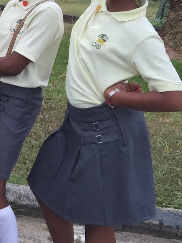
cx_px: -222
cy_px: 11
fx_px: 694
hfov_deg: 12.5
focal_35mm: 99
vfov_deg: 19.4
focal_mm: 4.15
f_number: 2.2
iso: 32
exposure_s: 1/226
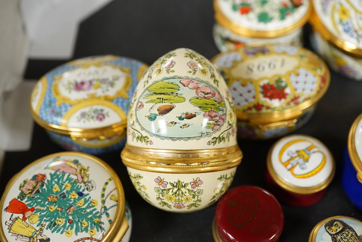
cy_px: 121
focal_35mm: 45
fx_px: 452
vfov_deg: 29.9
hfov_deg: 43.6
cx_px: 181
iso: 2500
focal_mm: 30
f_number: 5
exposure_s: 1/100
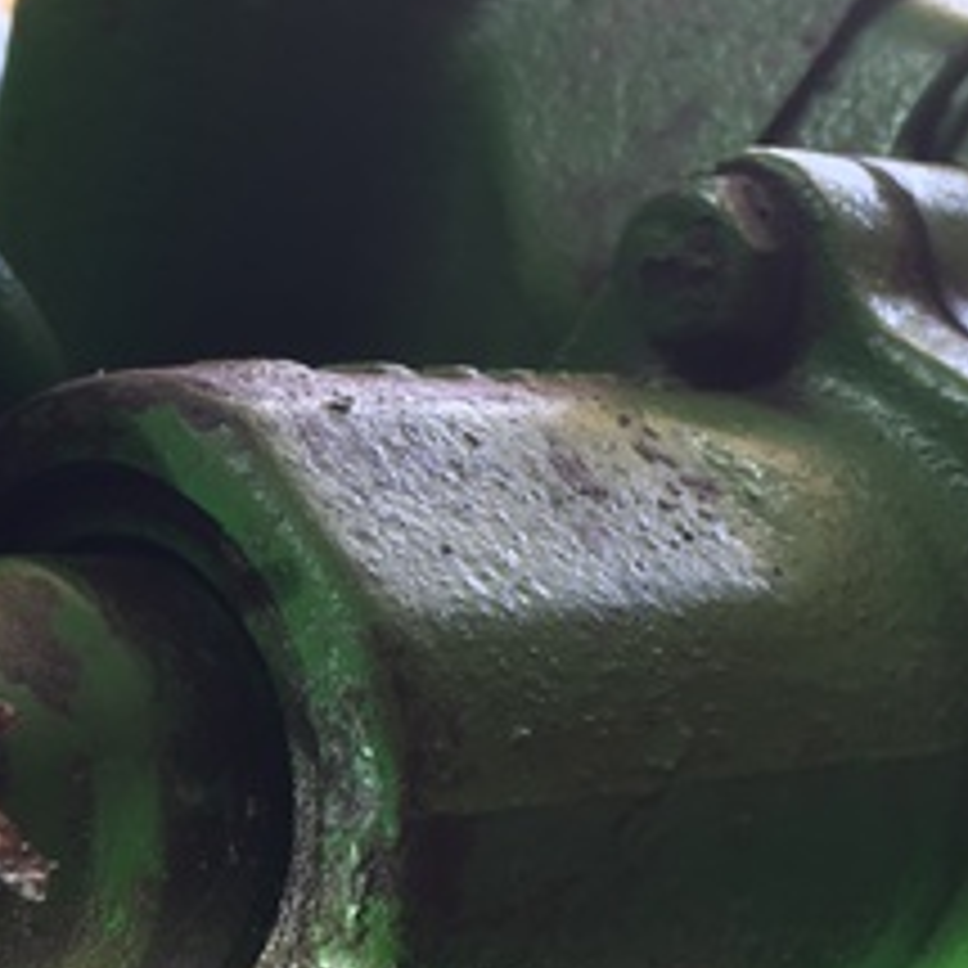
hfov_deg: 20.9
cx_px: 212
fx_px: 2594
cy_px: 711
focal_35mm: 82
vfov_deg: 21.0
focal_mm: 4.15
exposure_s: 1/60
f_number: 2.2
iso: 25
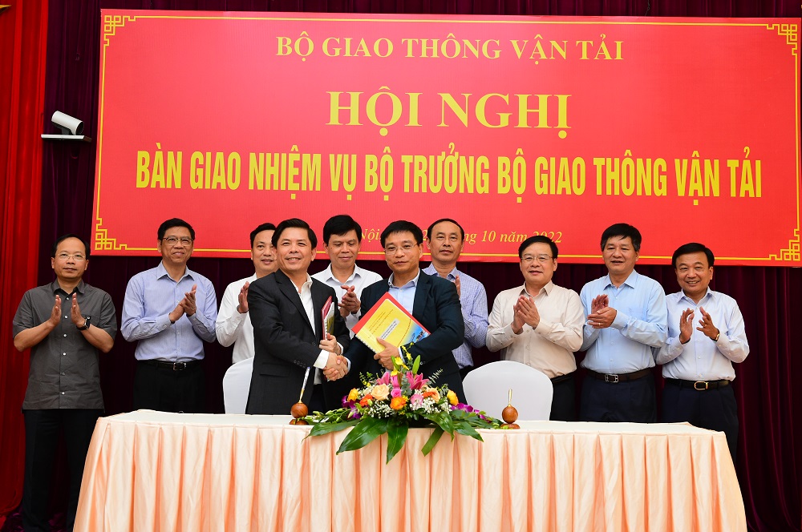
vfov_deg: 26.9
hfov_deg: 39.6
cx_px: 401
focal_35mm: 50
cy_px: 266
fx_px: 1112
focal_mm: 50
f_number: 5
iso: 3200
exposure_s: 1/200
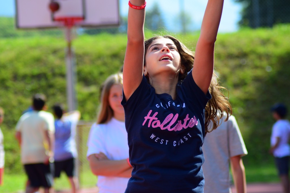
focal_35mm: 188
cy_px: 96
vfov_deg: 7.3
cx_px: 145
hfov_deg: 11.0
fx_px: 1511
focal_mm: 125
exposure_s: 1/1250
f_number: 4.2
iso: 500
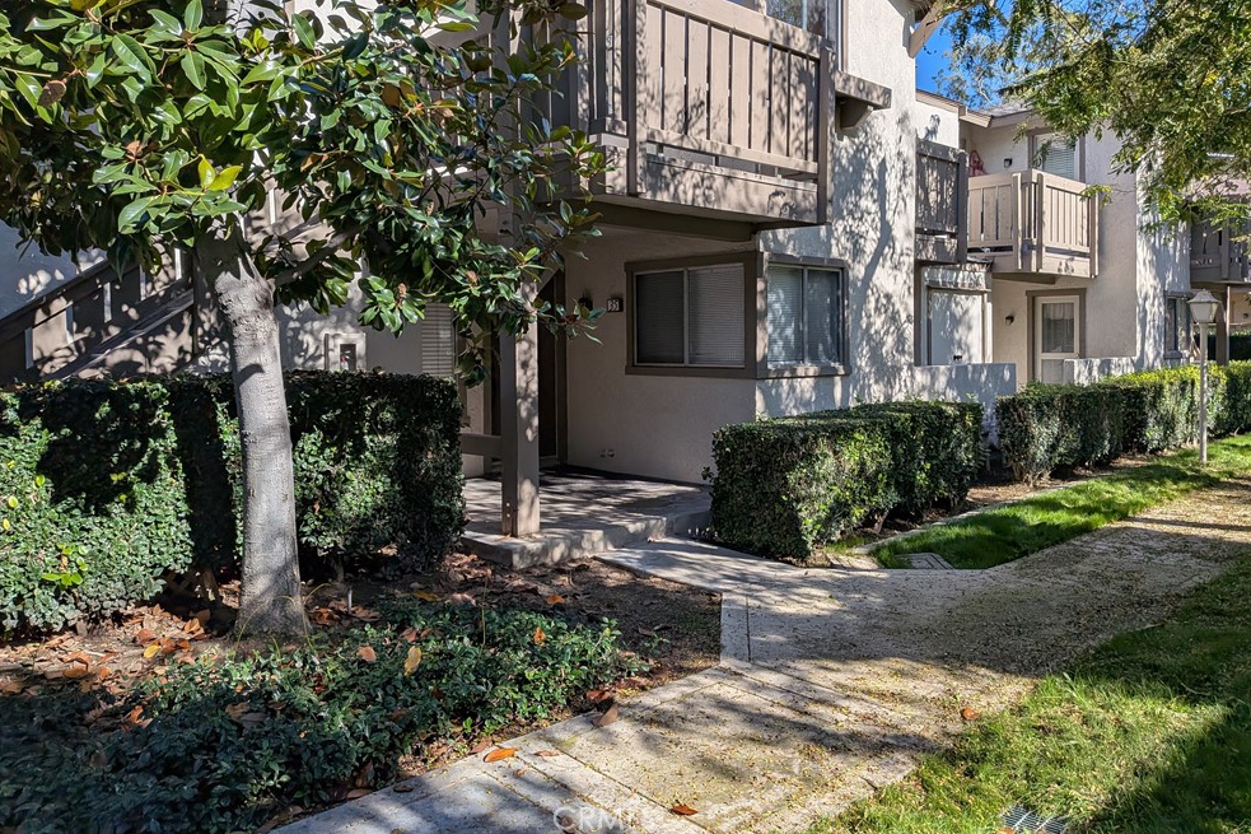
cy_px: 348
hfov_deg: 69.4
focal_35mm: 26
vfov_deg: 49.3
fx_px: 903
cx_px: 626
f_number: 1.7
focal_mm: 4.53
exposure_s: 1/1221
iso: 25
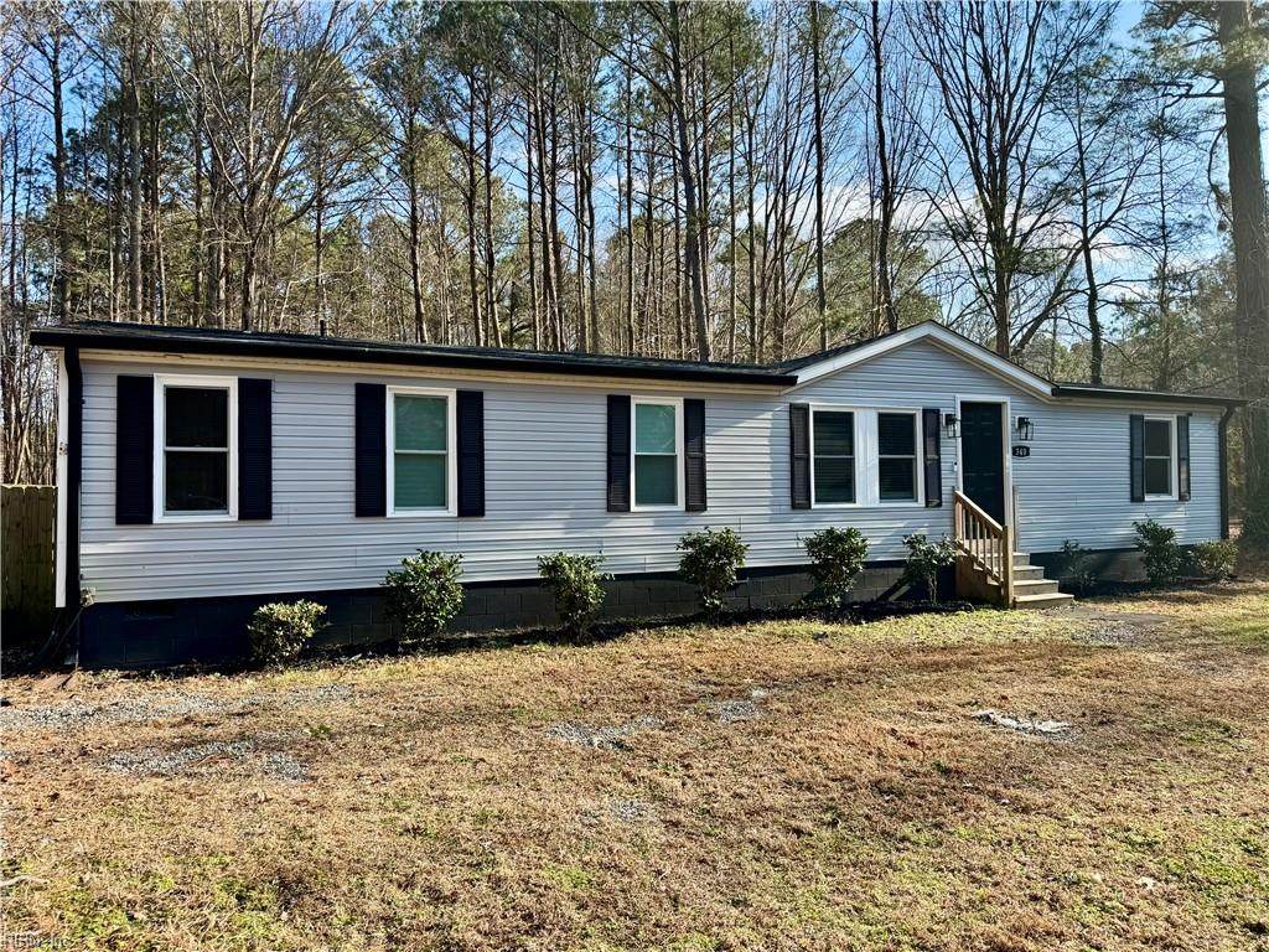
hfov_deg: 71.6
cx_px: 634
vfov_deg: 56.8
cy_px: 476
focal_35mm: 24
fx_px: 880
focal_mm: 6.76
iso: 80
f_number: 1.78
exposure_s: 1/1524
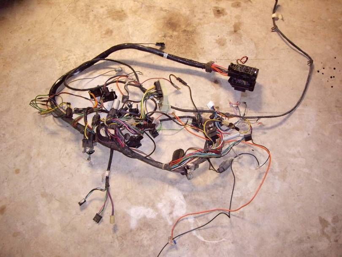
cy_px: 128
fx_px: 376
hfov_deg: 49.0
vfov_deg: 37.7
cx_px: 171
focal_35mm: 38
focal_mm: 6.2
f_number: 2.7
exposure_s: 1/40
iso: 200
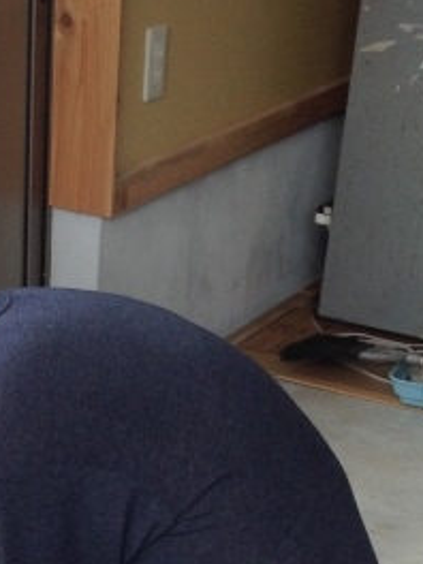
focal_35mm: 106
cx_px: 66
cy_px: 820
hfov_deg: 13.9
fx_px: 1727
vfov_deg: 17.0
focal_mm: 4.3
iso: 50
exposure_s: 1/204
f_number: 2.4
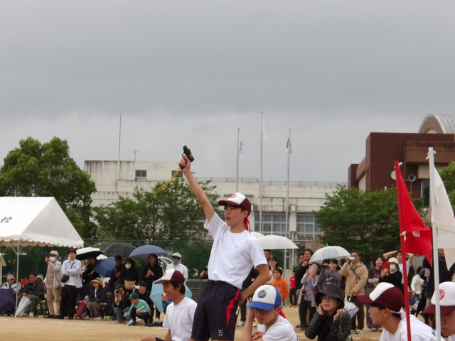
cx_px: 228
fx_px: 1420
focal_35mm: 108
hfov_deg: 18.2
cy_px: 170
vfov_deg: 13.7
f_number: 6.6
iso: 100
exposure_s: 1/226
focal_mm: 19.6
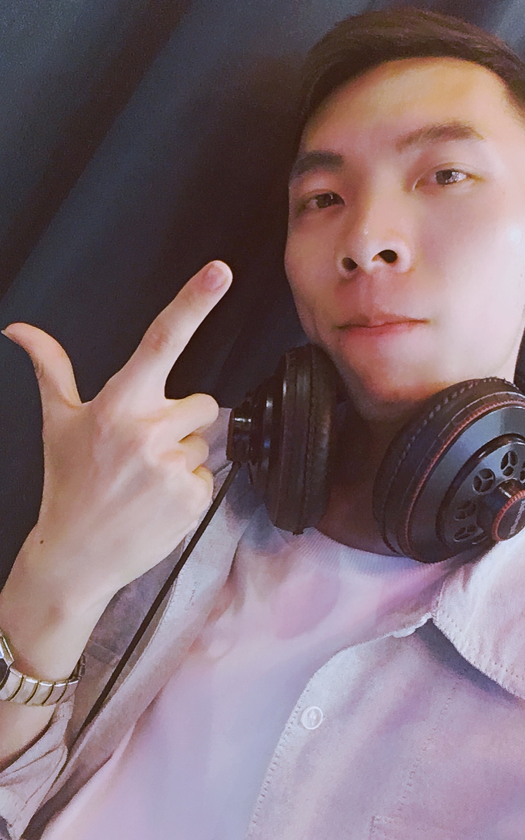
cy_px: 419
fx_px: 756
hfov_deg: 38.2
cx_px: 302
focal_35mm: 33
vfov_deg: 58.2
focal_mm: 2.65
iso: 320
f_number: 2.2
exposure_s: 1/25
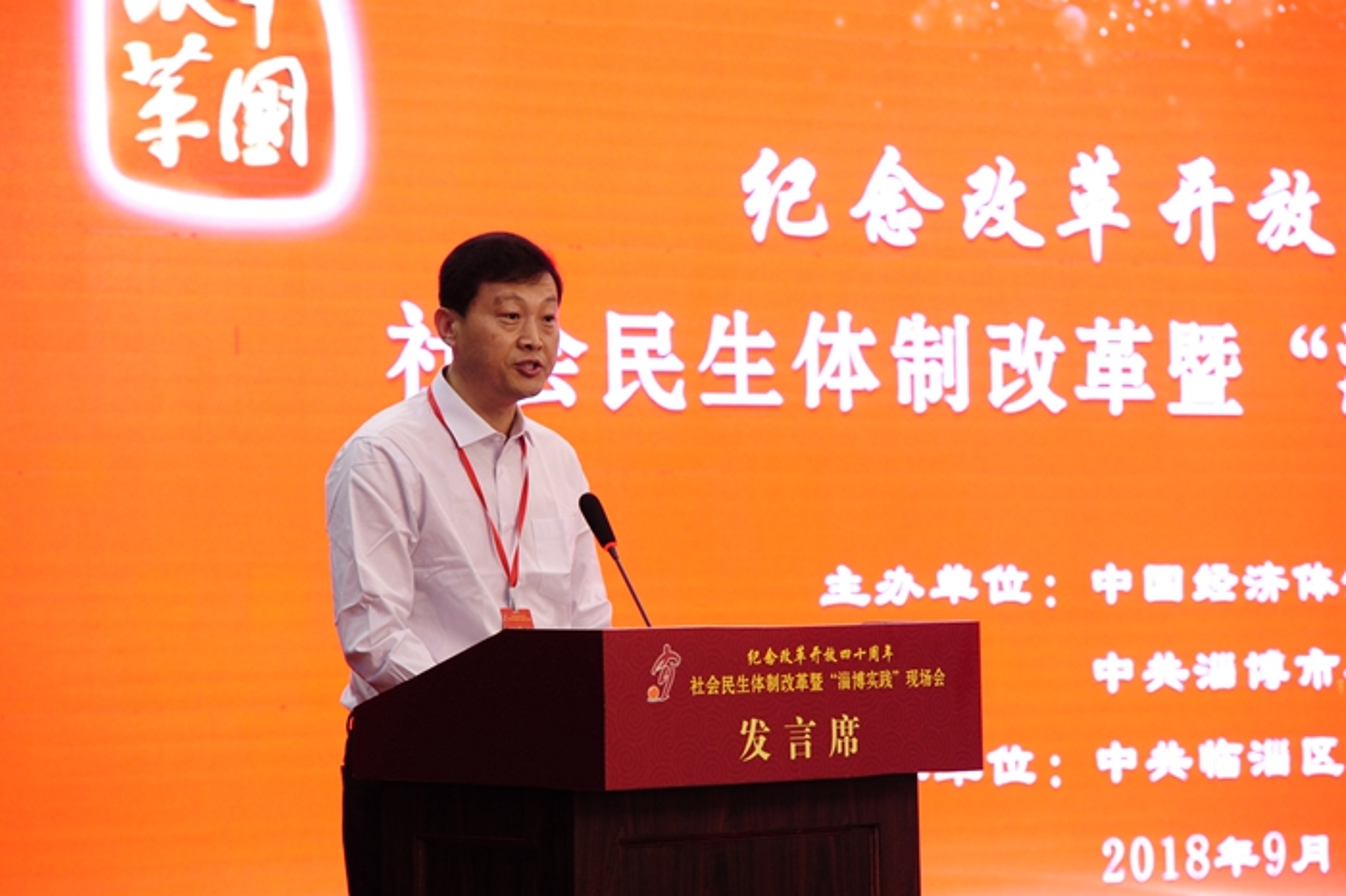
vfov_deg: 11.4
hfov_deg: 17.1
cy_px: 448
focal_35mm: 120
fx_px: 4484
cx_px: 673
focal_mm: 120
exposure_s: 1/100
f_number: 3.5
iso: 2500
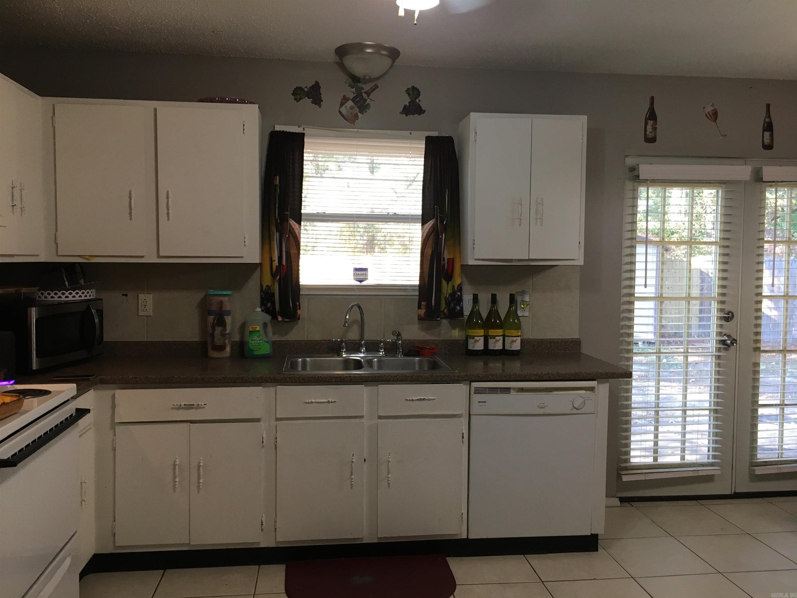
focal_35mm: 29
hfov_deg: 61.7
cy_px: 299
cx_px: 398
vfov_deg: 48.2
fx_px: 668
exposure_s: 1/30
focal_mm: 4.15
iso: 40
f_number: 2.2
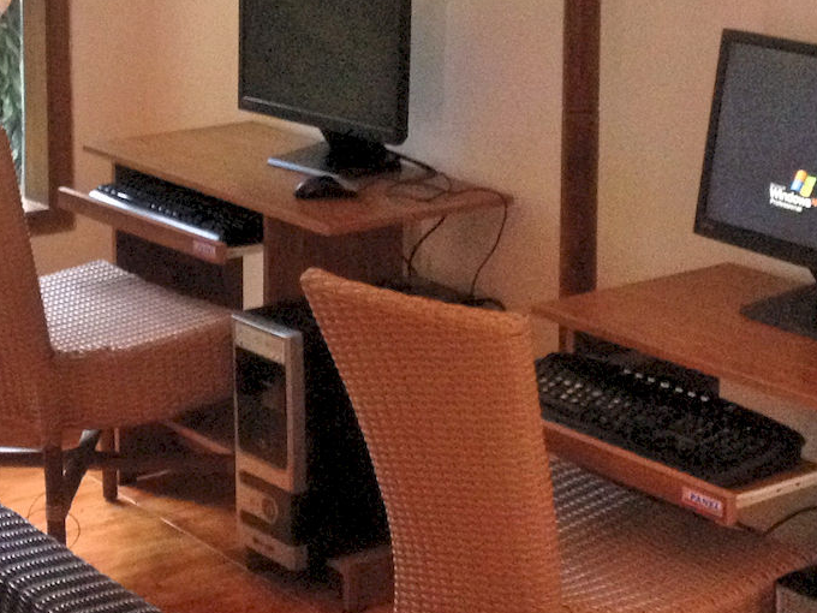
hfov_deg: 19.0
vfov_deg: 14.3
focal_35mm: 103
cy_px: 186
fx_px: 2431
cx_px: 243
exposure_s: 1/20
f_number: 2.4
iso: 320
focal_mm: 4.28
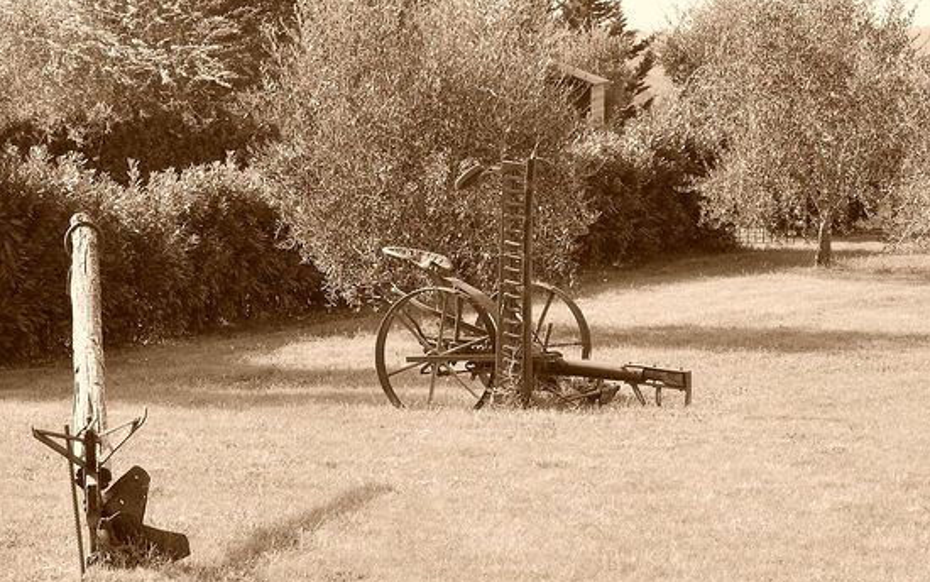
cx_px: 440
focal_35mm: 117
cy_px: 308
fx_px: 2966
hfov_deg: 17.8
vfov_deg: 11.2
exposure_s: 1/60
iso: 200
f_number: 13
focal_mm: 70
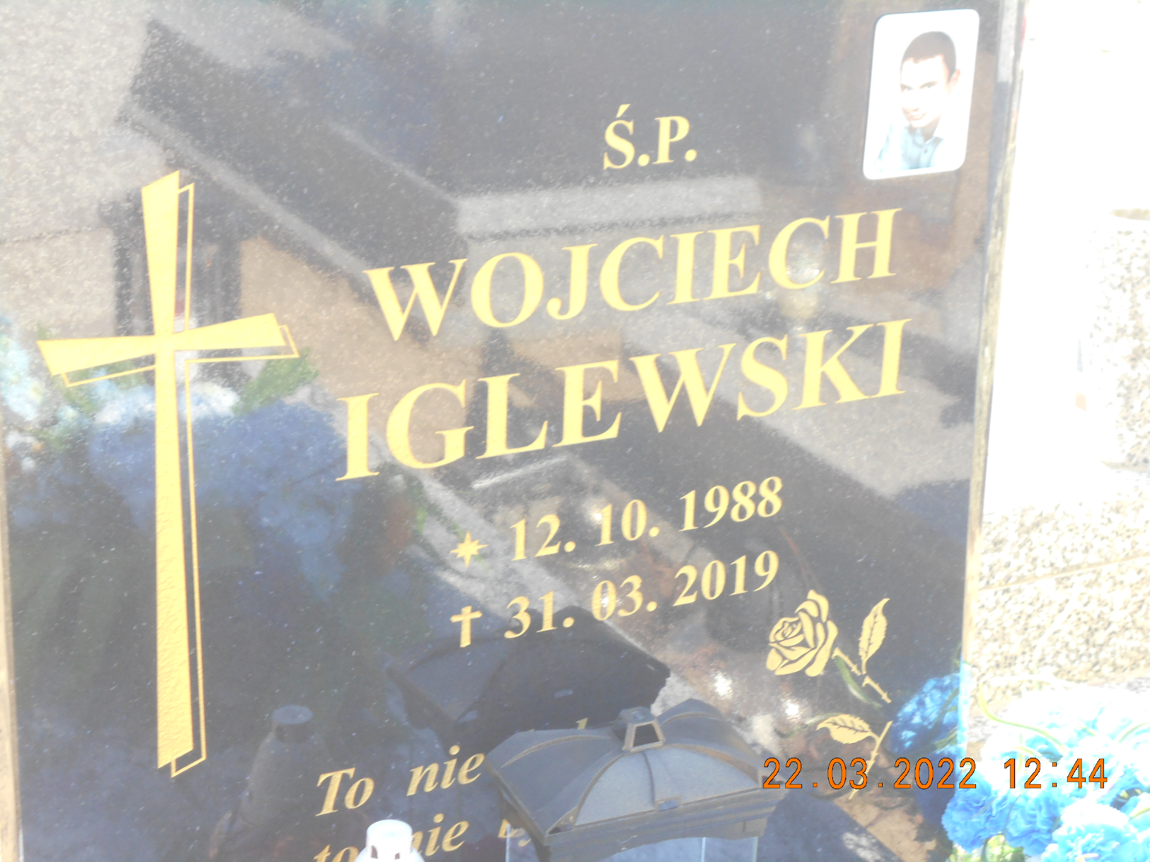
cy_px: 431
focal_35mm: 76
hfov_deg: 25.7
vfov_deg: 19.4
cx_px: 575
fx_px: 2525
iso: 200
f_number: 5.8
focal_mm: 13.5
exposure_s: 1/60
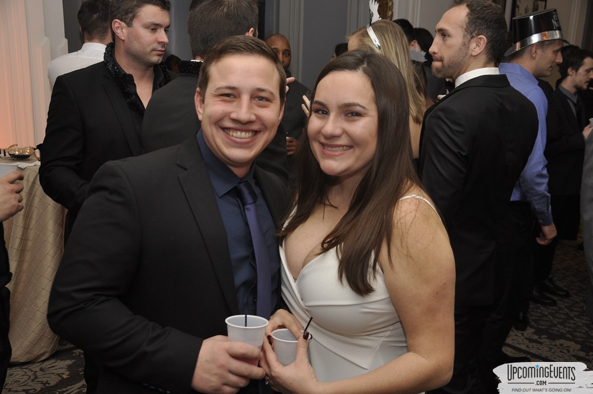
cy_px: 197
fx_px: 691
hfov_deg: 46.5
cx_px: 296
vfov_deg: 31.8
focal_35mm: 42
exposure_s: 1/60
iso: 400
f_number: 5
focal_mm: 28
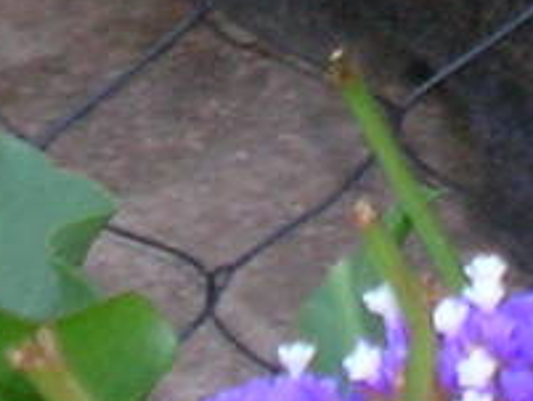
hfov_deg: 2.9
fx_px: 10523
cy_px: -843
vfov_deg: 2.2
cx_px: 3
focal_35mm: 683
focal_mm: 14.3
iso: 99
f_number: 4.4
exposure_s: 1/60.1
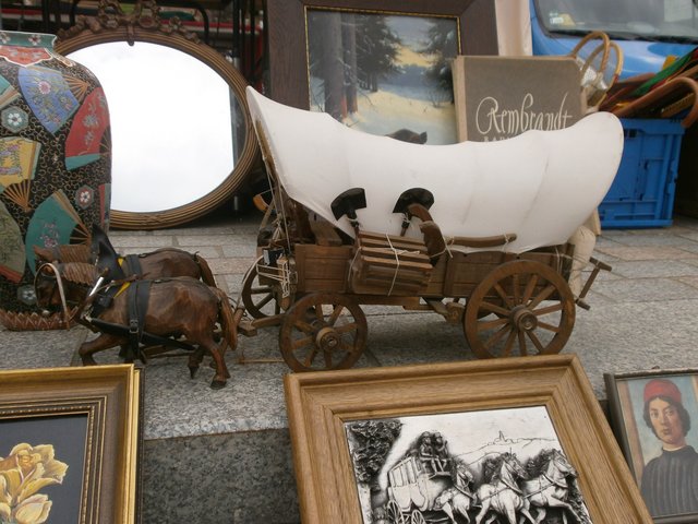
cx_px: 349
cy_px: 262
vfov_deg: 44.2
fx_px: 645
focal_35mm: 32
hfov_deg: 56.8
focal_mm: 5.8
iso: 100
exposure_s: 1/640
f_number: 3.1
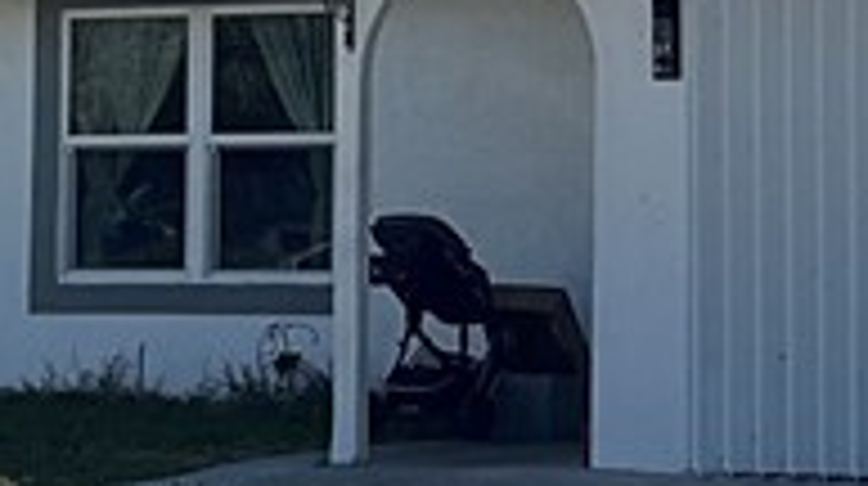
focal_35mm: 168
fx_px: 3862
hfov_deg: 12.8
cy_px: -171
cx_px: 598
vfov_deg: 7.1
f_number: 1.8
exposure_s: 1/2427
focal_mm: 3
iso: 25
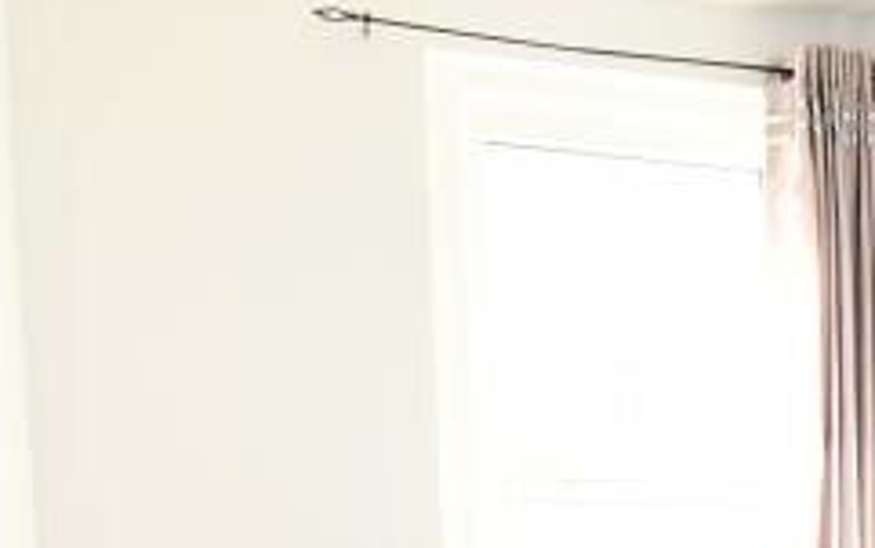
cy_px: 847
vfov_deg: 17.7
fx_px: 1551
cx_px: 991
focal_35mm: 65
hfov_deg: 28.3
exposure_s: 1/80
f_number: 4
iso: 320
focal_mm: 10
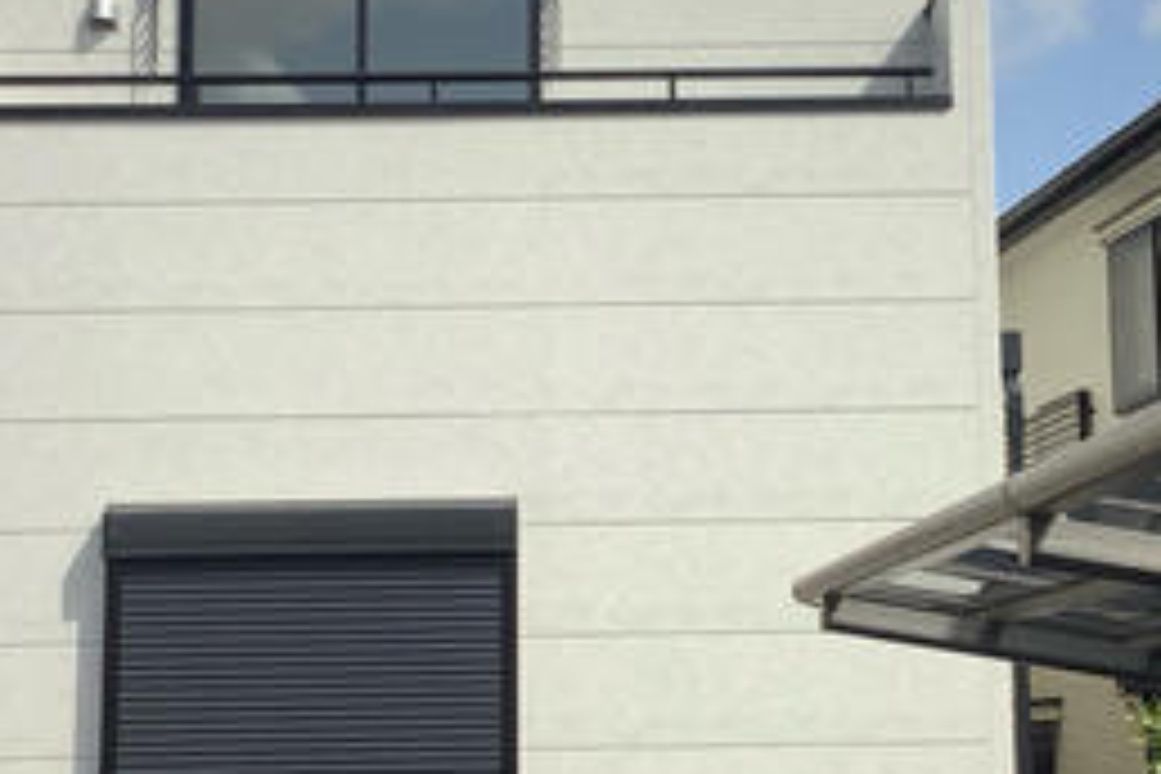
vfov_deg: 17.1
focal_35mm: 80
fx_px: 2580
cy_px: 369
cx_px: 742
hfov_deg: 25.3
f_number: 2.4
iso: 25
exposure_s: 1/1852
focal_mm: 3.3
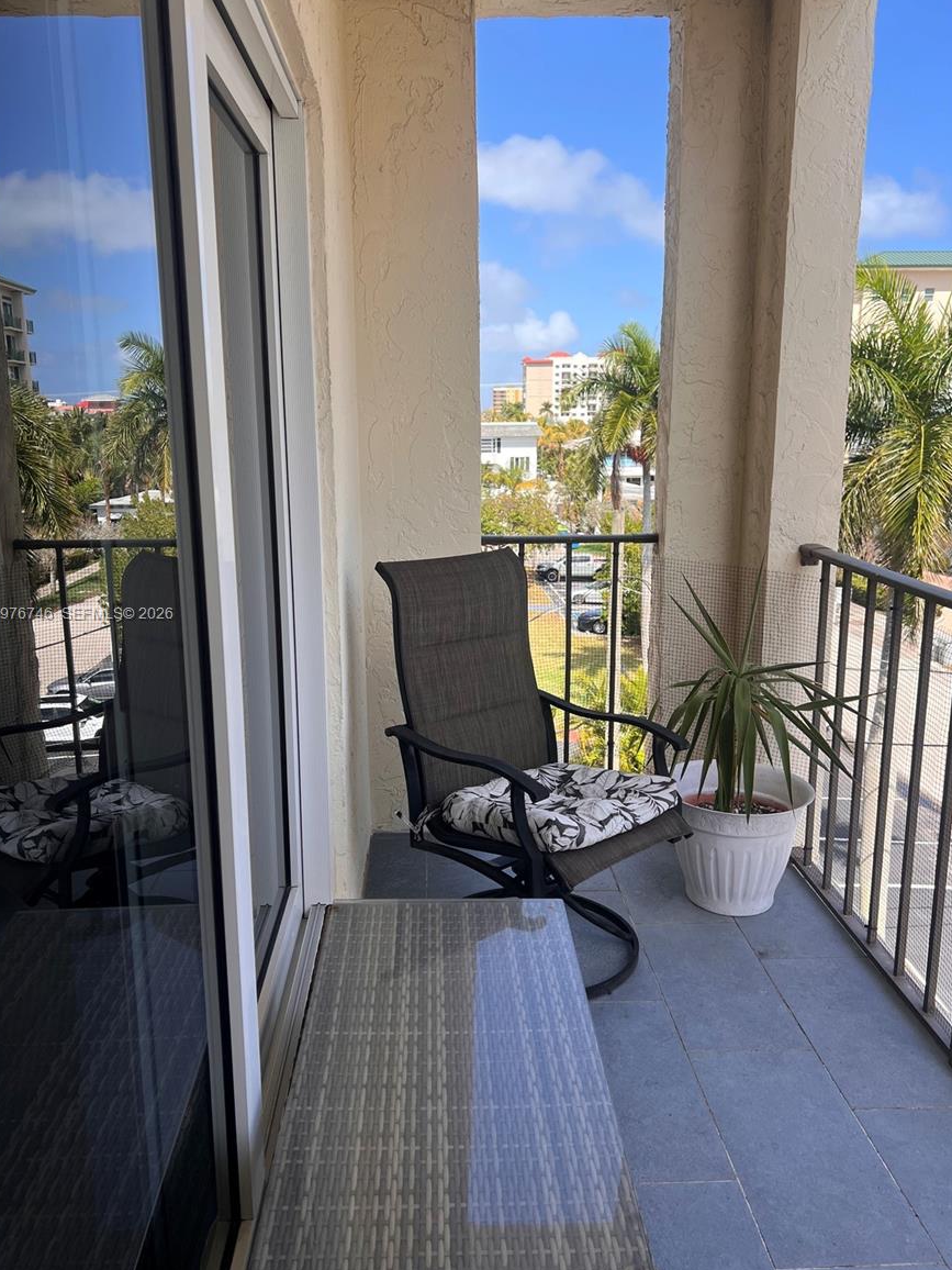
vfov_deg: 65.3
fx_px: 990
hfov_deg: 51.3
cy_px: 615
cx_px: 464
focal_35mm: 27
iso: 50
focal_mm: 5.7
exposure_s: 1/1597
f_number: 1.5
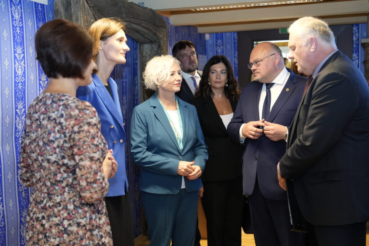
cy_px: 123
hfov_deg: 40.3
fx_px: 502
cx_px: 184
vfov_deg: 27.5
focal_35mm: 49
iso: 3200
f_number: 3.5
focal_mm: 49
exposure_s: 1/160
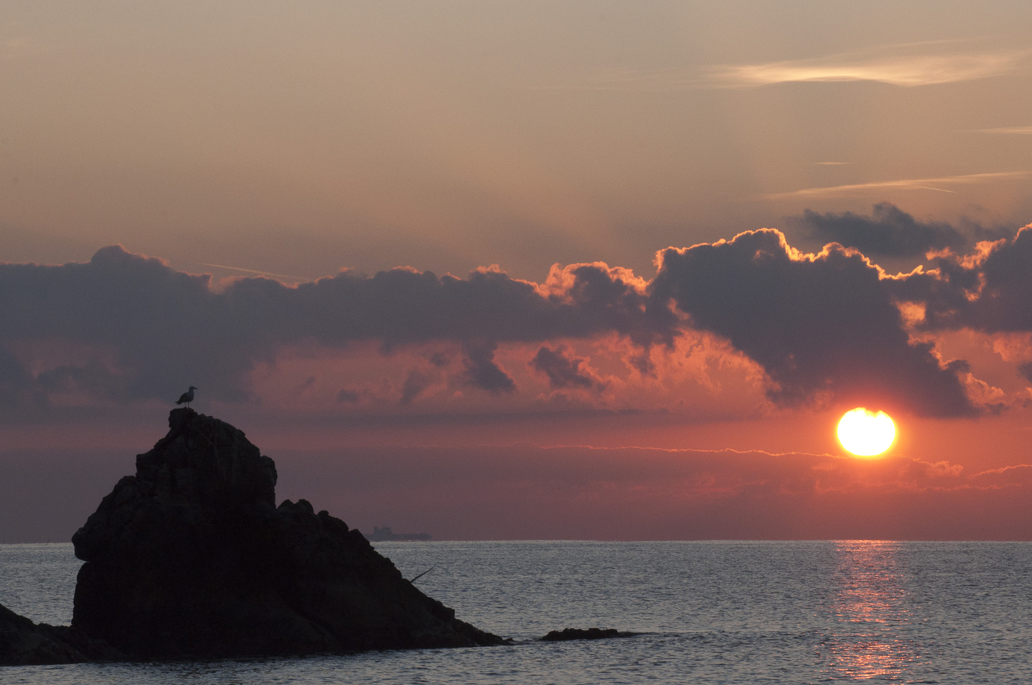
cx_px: 503
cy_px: 355
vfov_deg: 6.8
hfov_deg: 10.3
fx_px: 5742
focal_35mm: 201
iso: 800
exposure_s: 1/320
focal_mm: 125
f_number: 20
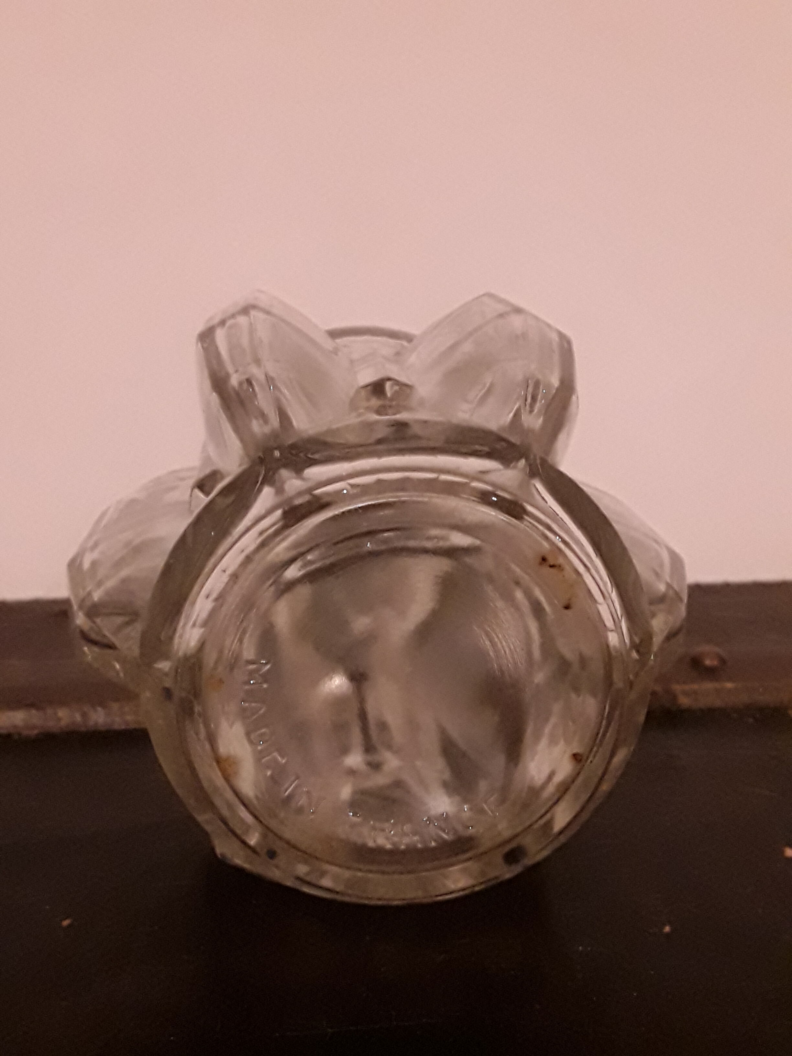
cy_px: 528
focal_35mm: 27
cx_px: 396
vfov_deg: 65.3
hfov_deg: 51.4
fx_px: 824
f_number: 1.9
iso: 320
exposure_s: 1/17
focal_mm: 2.91
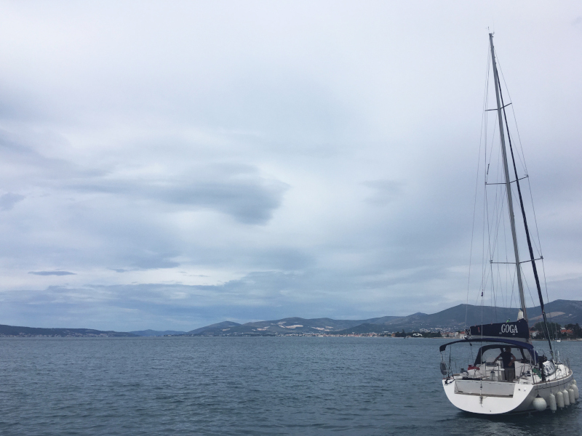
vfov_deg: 48.2
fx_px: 488
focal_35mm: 29
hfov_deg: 61.7
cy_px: 218
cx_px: 291
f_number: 2.2
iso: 25
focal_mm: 4.15
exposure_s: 1/3846
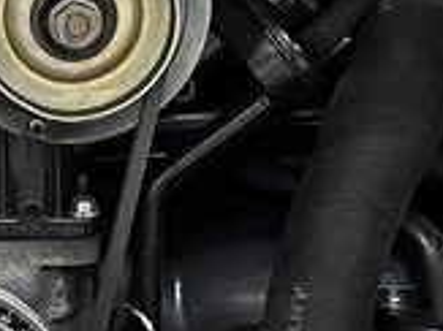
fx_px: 1931
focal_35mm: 151
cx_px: -101
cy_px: 103
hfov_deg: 12.7
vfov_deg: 9.8
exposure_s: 1/40
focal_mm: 6.86
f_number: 1.78
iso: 640
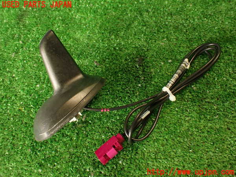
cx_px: 118
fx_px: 218
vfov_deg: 44.2
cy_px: 88
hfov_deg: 56.8
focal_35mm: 32
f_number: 2.4
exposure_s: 1/30
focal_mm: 5.79
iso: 200
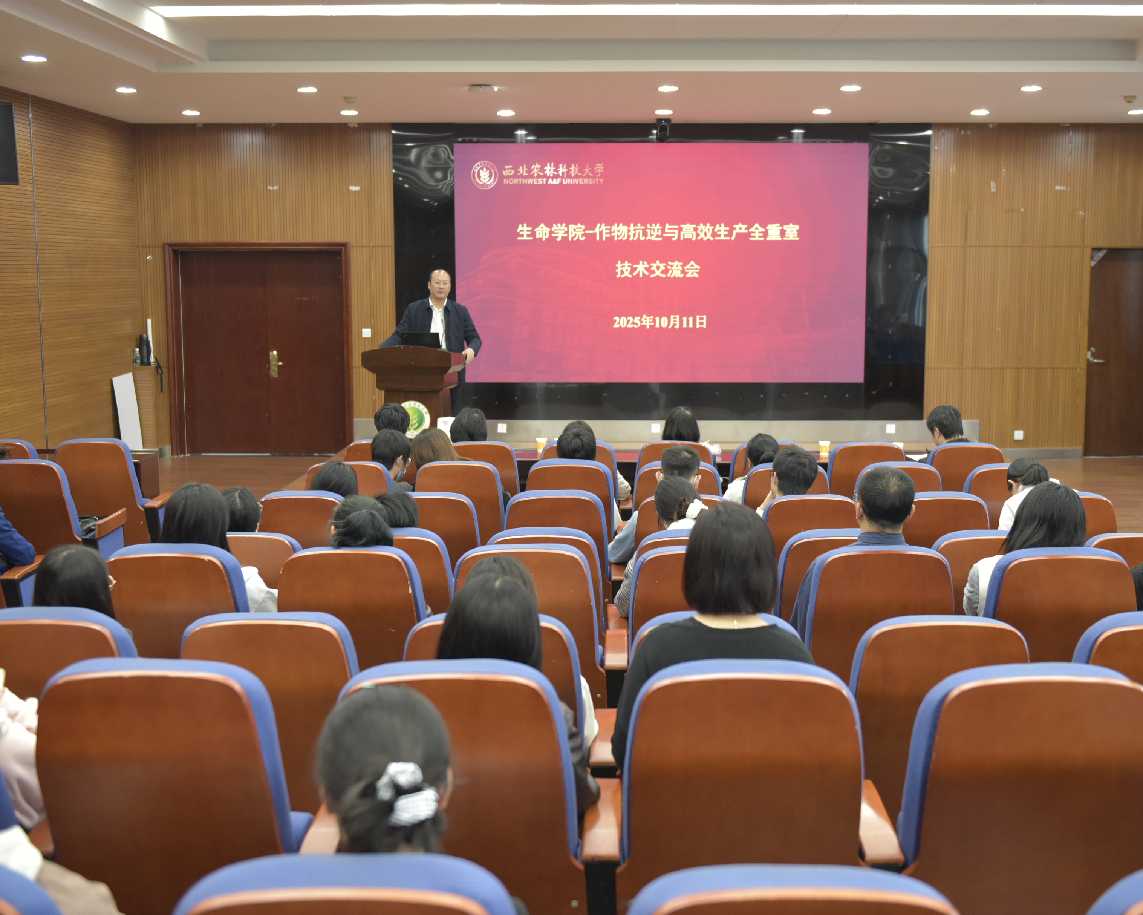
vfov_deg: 36.5
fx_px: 1387
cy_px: 455
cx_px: 621
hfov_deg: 44.7
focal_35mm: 41
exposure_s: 1/125
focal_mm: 36
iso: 2800
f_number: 2.8
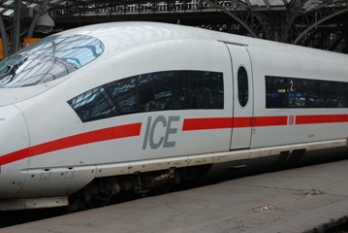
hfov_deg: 24.5
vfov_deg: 16.5
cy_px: 96
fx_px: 803
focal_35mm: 83
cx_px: 171
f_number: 4.2
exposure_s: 1/50
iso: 200
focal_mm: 32
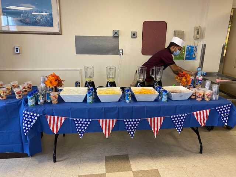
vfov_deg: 53.1
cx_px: 118
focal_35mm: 26
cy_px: 88
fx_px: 177
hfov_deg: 67.3
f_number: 1.8
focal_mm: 4.25
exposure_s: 1/60
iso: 250
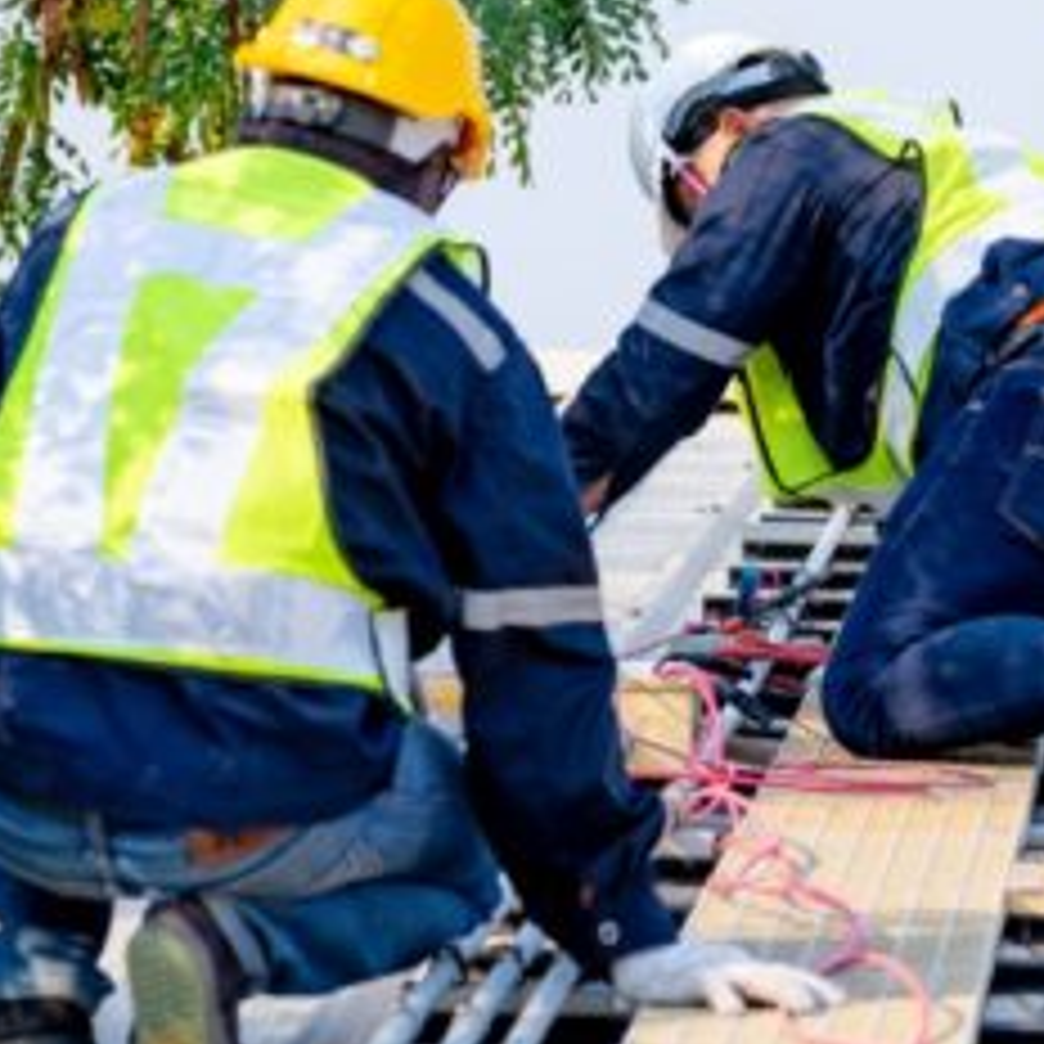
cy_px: 358
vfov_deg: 5.2
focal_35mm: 337
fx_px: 11499
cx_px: 742
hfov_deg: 5.2
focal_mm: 90
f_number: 4.5
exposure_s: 1/640
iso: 100
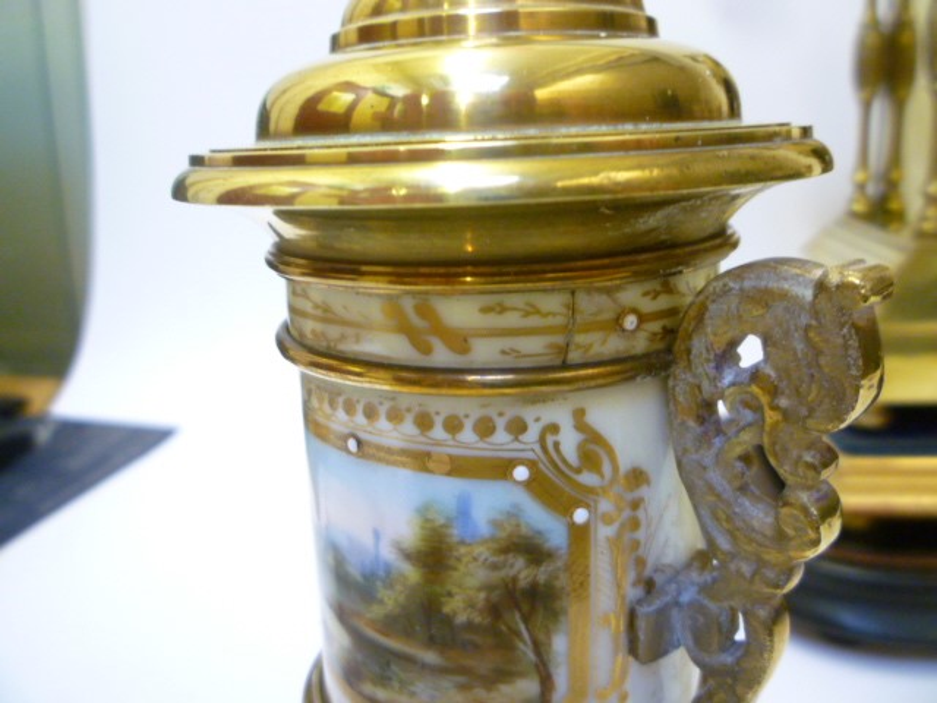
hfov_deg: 61.7
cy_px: 352
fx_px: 785
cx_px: 468
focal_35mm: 29
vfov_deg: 48.2
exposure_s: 1/30
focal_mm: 5.2
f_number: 3.3
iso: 400
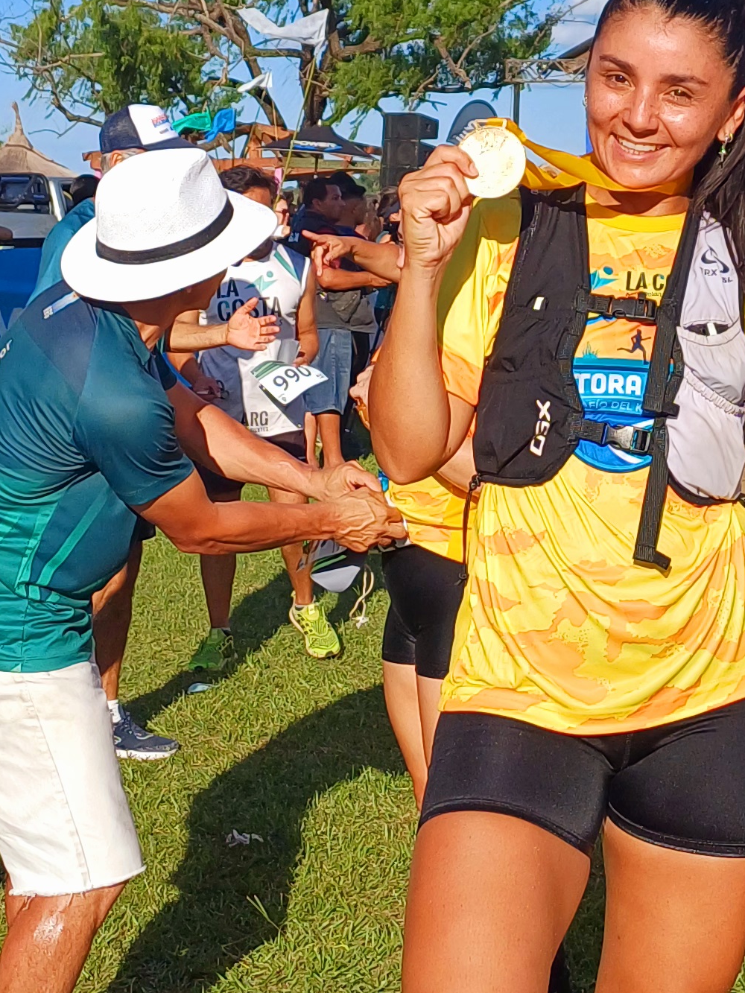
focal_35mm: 75
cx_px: 674
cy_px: 253
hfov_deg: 19.3
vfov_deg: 25.7
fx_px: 2152
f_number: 1.8
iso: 50
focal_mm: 4.65
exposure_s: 1/1667
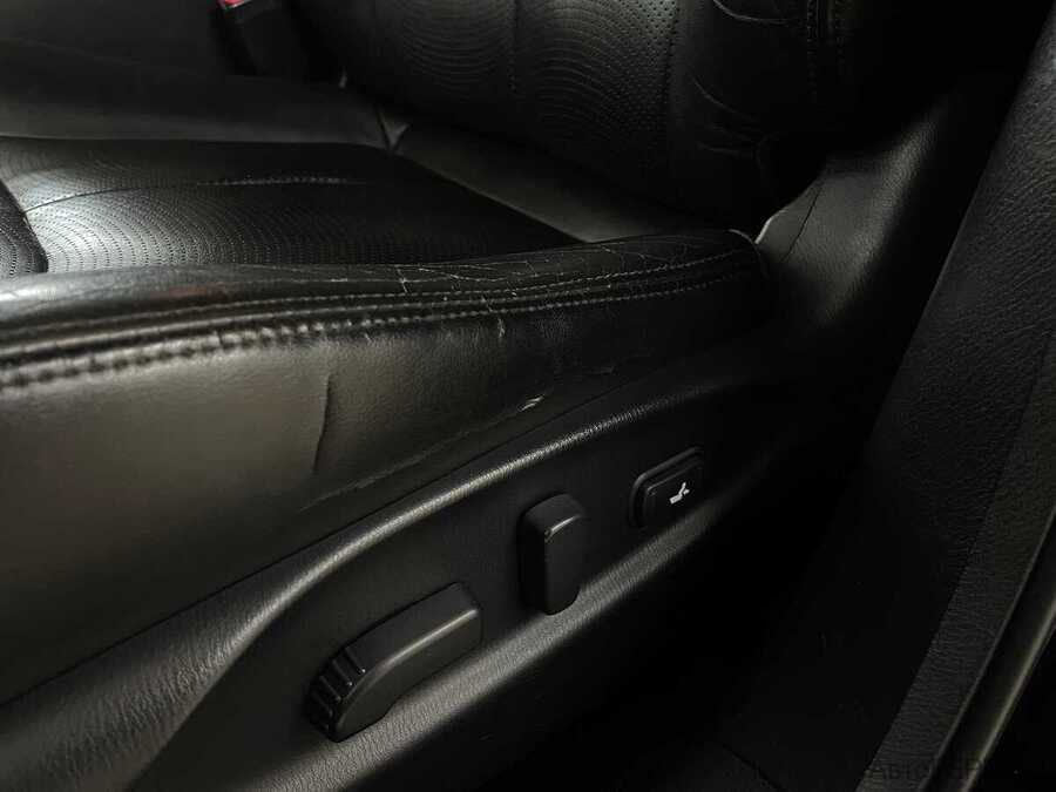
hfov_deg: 67.3
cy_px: 396
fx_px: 793
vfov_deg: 53.1
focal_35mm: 26
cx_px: 528
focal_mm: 4.2
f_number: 1.6
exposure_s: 1/33
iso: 320
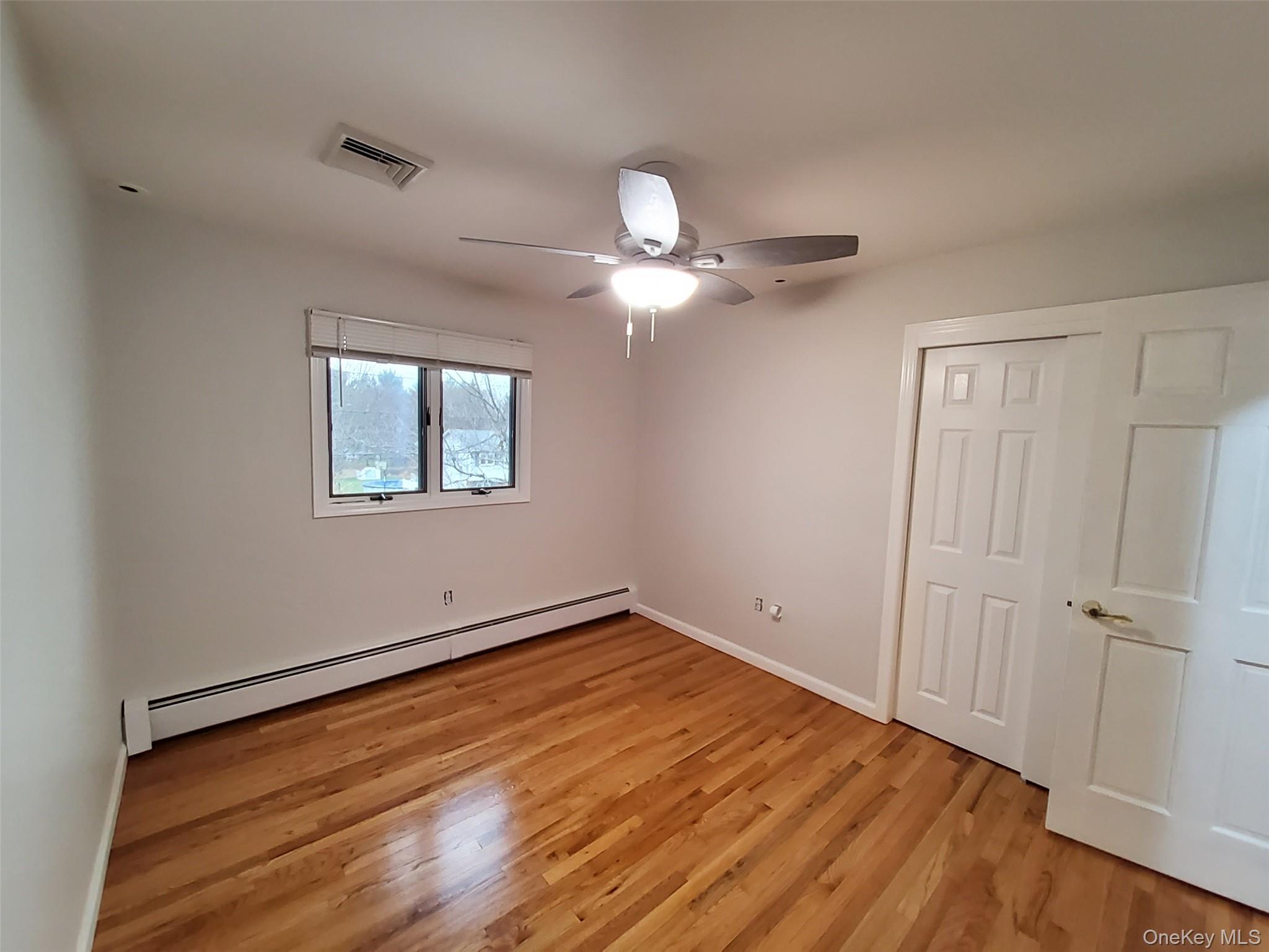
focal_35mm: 13
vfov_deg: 89.9
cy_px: 476
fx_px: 477
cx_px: 634
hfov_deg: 106.2
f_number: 2.2
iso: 250
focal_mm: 1.13
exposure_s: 1/30
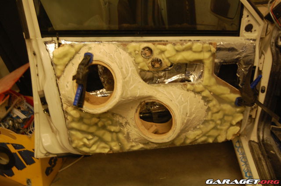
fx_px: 409
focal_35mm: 52
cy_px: 93
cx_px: 140
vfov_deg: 25.6
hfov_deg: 37.9
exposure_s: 1/10
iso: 800
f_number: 4.8
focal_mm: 35
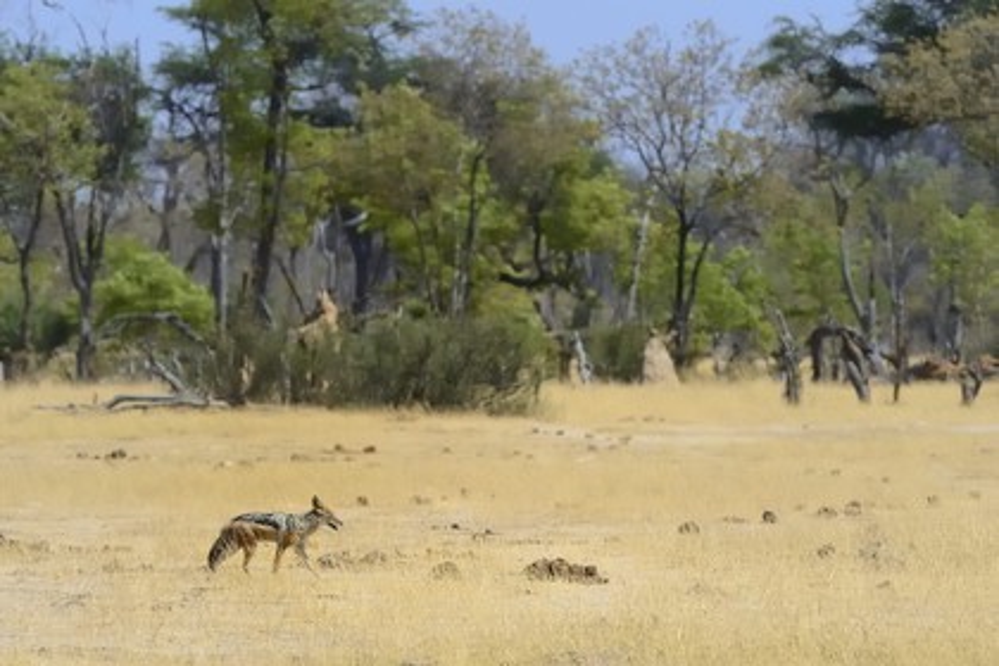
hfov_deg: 7.4
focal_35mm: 280
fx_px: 7769
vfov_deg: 4.9
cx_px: 500
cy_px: 333
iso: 400
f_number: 8
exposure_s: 1/1250
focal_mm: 280
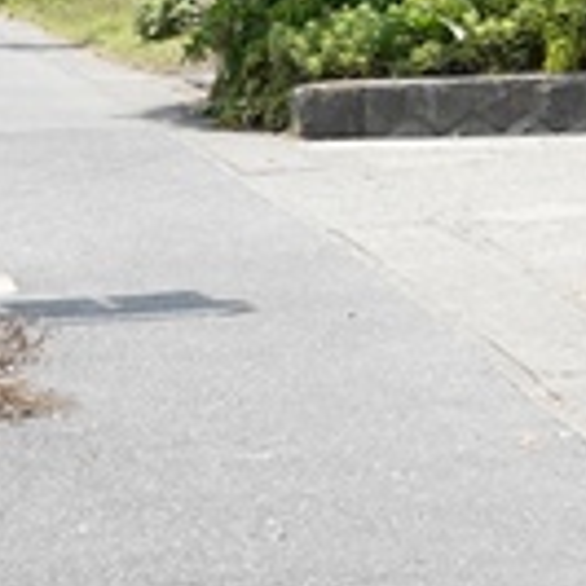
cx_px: 590
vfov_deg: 8.7
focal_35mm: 200
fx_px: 3831
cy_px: -73
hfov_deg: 8.7
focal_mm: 18.63
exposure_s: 1/250
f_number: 7.1
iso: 200
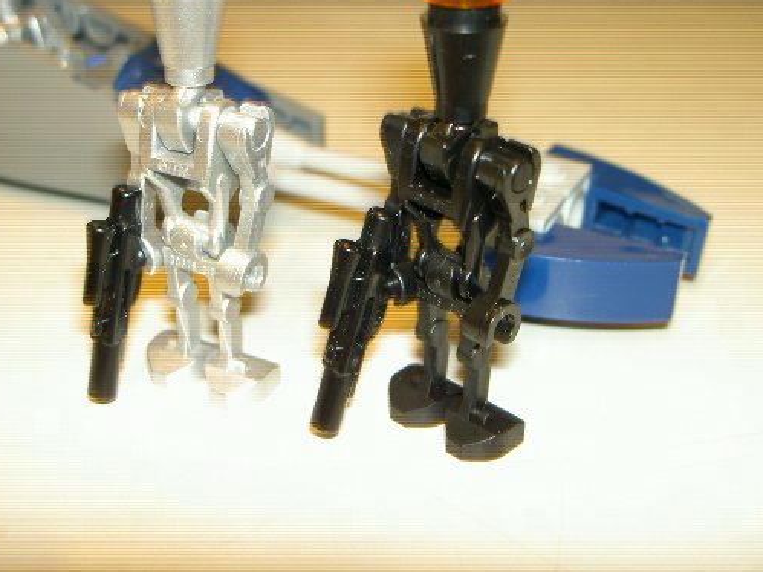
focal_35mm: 50
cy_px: 213
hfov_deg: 38.2
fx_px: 1102
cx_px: 350
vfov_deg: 29.0
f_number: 2.8
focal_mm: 8
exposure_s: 1/60
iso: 50
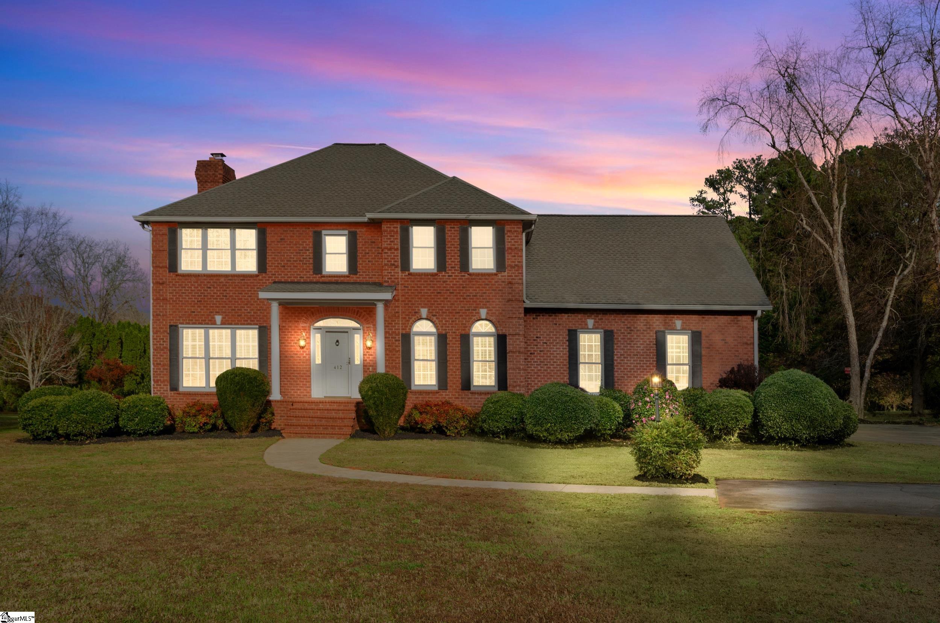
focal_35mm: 30
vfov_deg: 43.4
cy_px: 312
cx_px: 470
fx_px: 782
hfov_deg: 62.0
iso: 250
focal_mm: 20
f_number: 9
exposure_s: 1/200
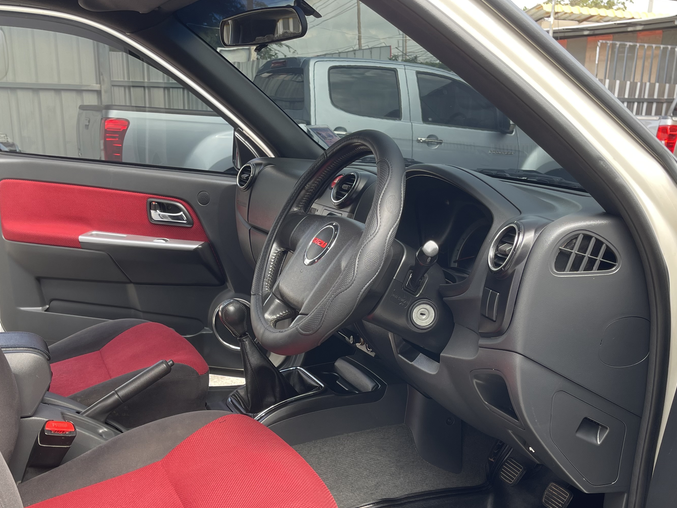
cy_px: 323
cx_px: 358
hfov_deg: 49.0
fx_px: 743
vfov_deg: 37.4
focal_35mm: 38
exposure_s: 1/163
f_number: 1.6
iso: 32
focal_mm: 5.1
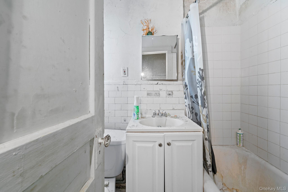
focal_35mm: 14
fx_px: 112
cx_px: 144
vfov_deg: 81.2
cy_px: 96
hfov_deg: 104.3
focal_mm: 14
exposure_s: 1.3
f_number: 10
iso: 3200
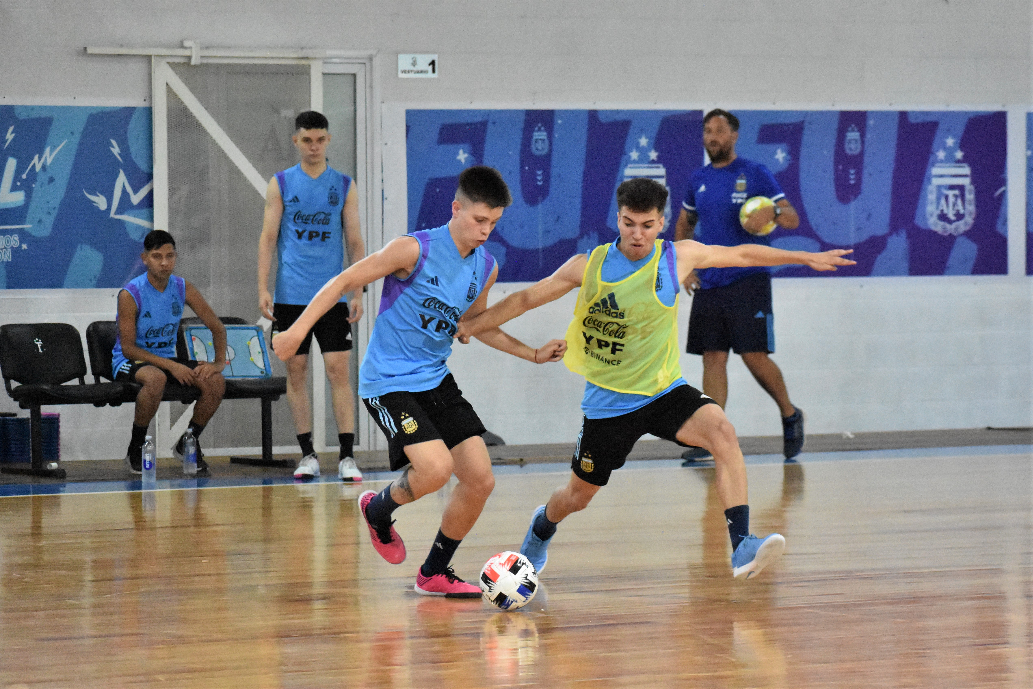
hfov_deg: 14.0
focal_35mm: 147
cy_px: 344
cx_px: 516
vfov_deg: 9.3
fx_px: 4218
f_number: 4.8
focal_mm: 98
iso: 10000
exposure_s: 1/1000
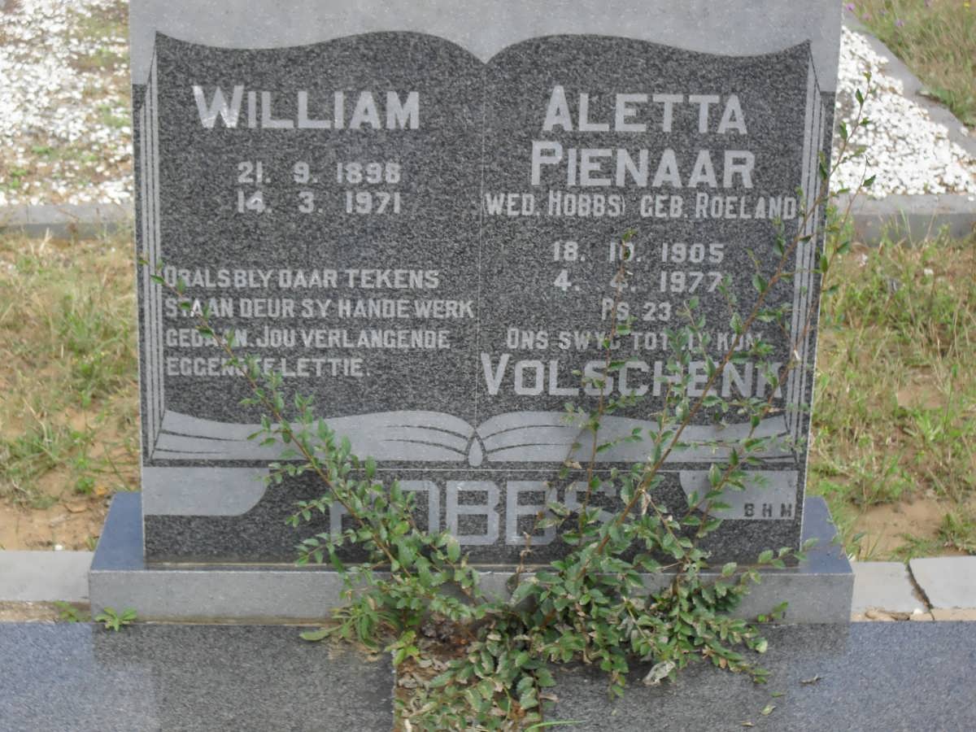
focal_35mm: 66
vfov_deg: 22.3
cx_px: 488
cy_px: 366
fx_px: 1861
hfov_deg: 29.4
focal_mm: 11.7
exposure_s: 1/180
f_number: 4.6
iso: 100
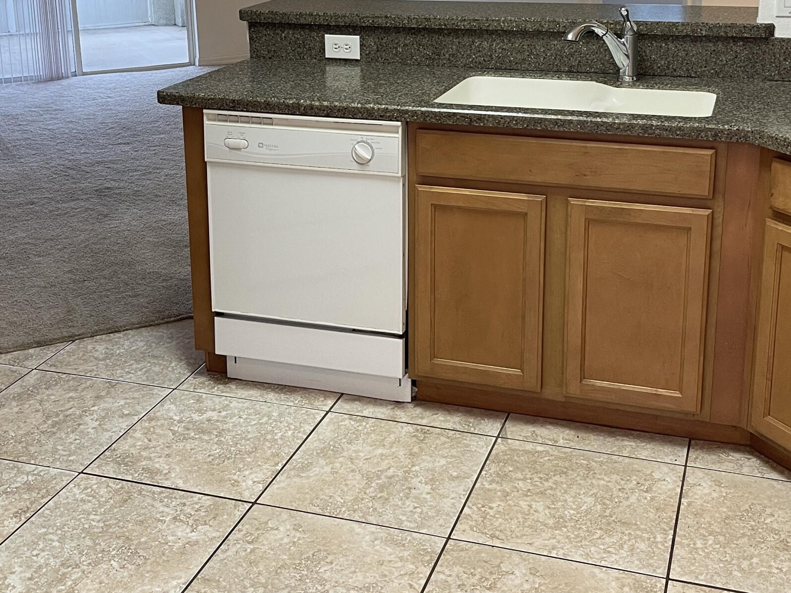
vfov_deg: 29.3
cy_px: 157
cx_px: 395
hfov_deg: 38.9
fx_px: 1120
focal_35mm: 49
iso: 125
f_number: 1.6
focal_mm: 5.1
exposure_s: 1/60
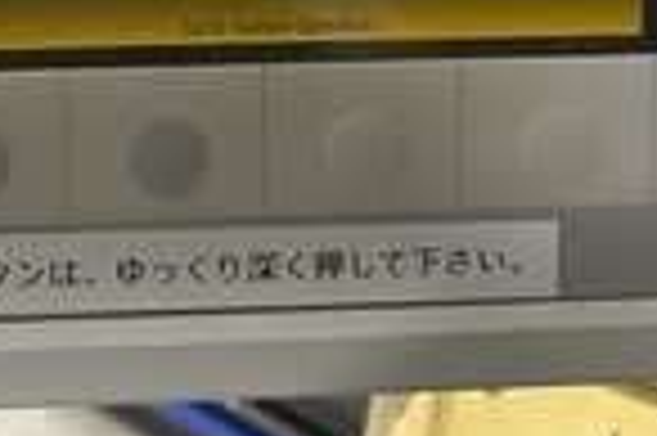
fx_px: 1349
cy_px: -198
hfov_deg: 27.0
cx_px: 153
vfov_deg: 16.8
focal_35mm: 74
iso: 125
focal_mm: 4.2
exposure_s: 1/60
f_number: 1.6
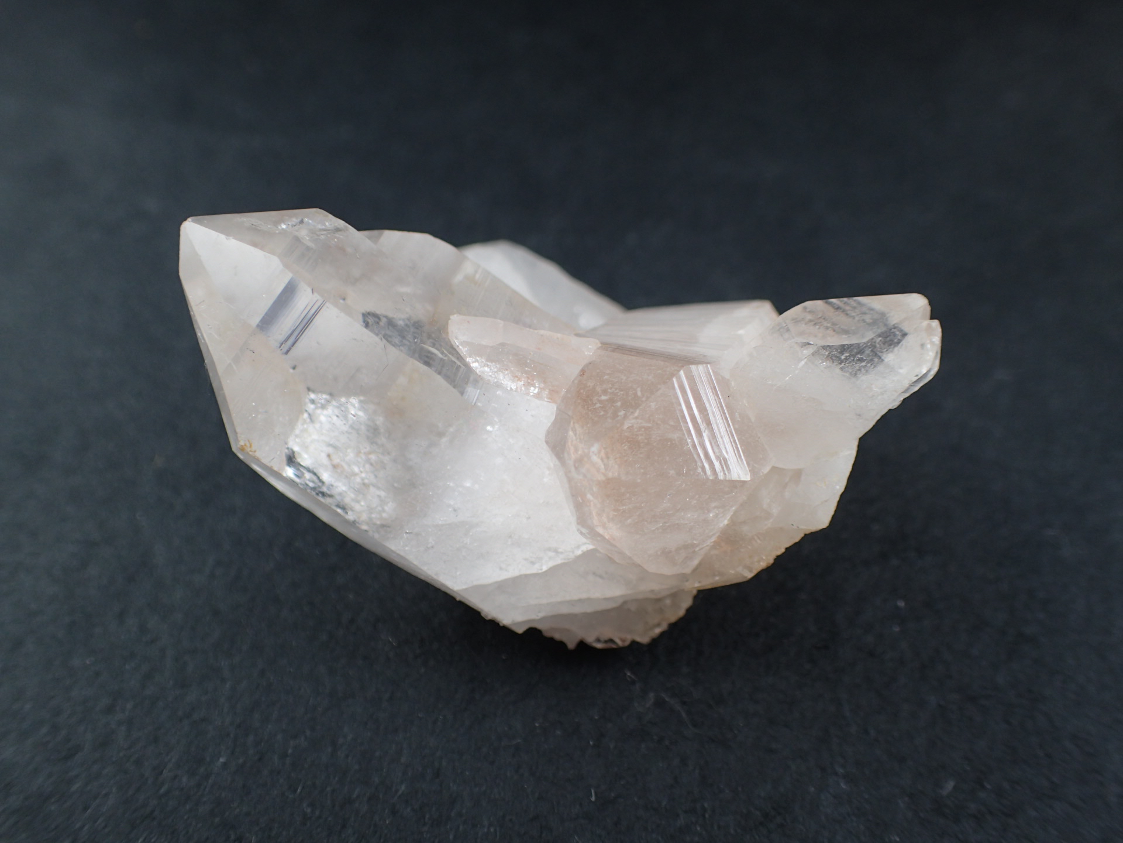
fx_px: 973
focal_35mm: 30
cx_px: 562
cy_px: 422
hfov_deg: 60.0
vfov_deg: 46.8
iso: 100
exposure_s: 1/250
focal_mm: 5.5
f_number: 2.3
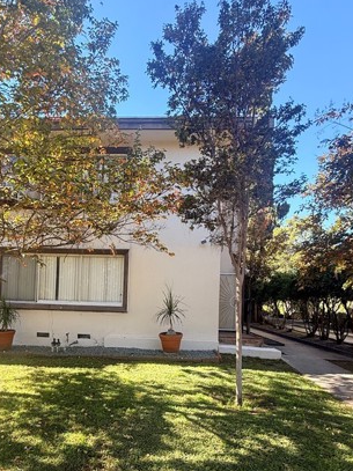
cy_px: 304
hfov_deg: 60.9
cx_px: 156
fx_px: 299
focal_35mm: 22
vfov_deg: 74.6
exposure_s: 1/246
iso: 50
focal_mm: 2.22
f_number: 2.2
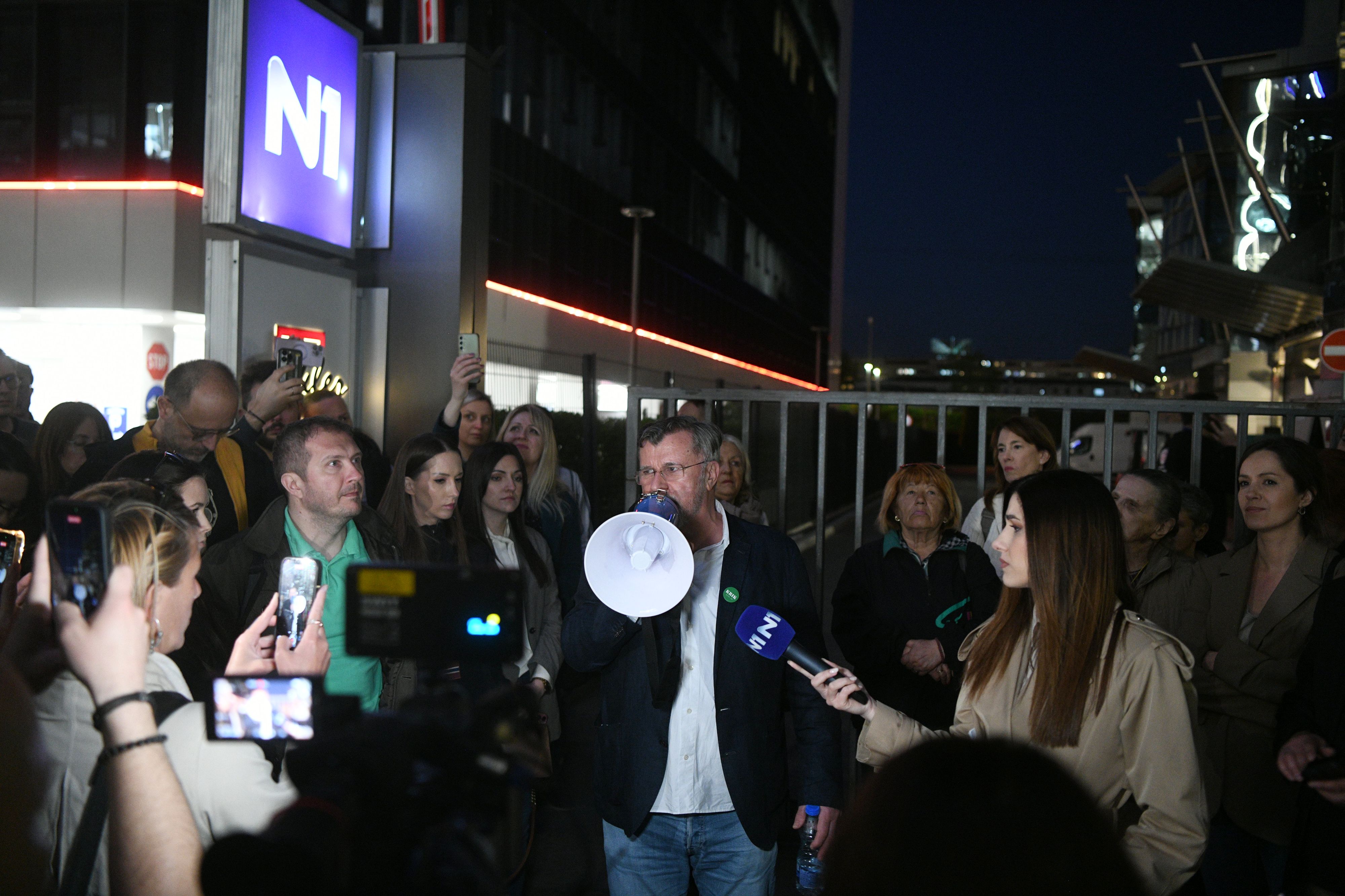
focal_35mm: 38
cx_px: 672
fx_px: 1420
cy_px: 448
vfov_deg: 35.1
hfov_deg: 50.7
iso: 3200
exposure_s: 1/30
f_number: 2.8
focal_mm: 38
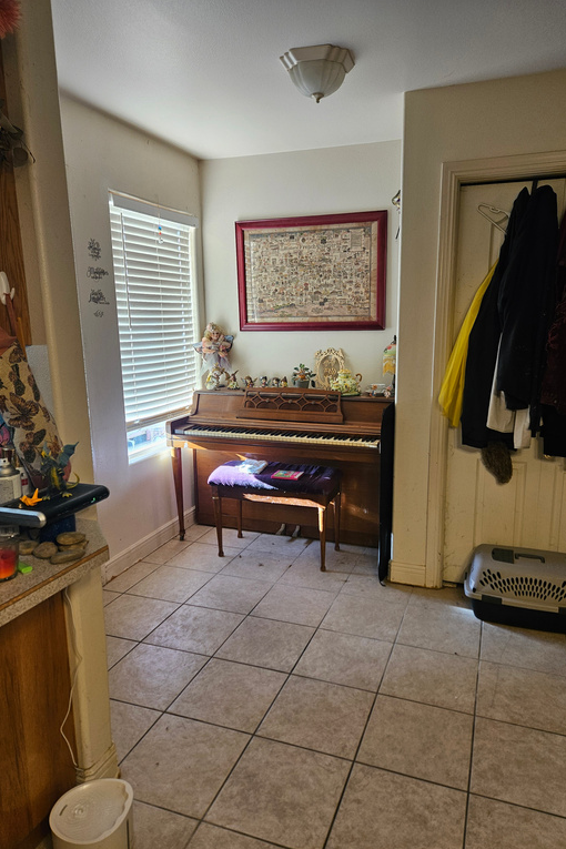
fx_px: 566
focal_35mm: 24
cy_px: 424
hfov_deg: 53.1
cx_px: 306
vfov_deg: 73.7
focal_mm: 5.4
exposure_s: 1/120
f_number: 1.8
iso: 125
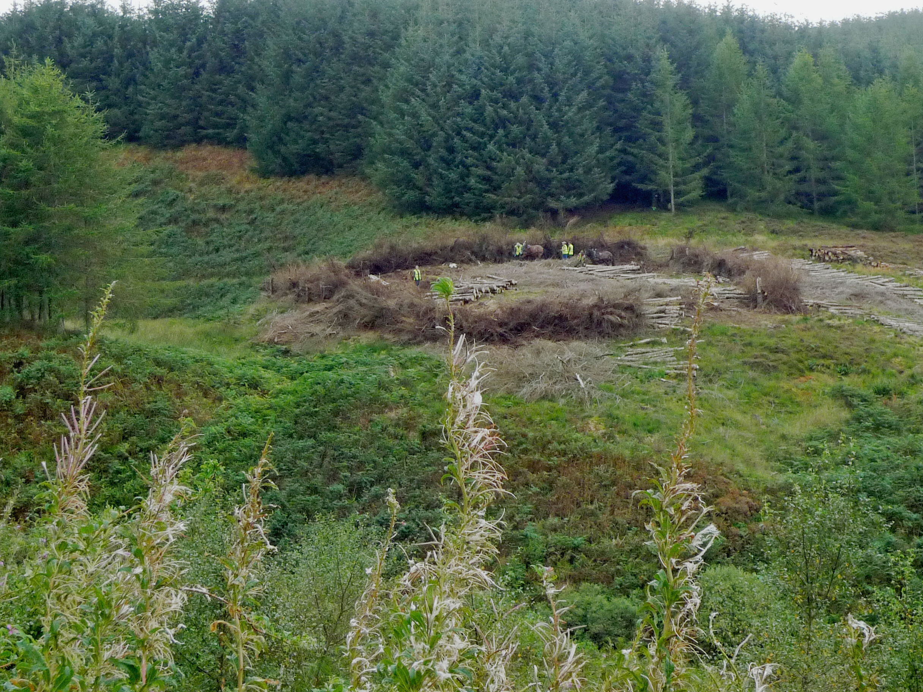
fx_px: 2400
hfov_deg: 21.8
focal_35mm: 90
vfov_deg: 16.4
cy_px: 240
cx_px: 474
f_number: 5.6
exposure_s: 1/125
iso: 160
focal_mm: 12.8
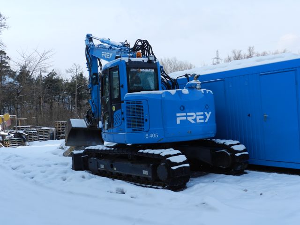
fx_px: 329
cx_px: 150
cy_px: 112
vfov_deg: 37.7
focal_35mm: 38
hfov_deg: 49.0
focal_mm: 6.7
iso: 160
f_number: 4
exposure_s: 1/800
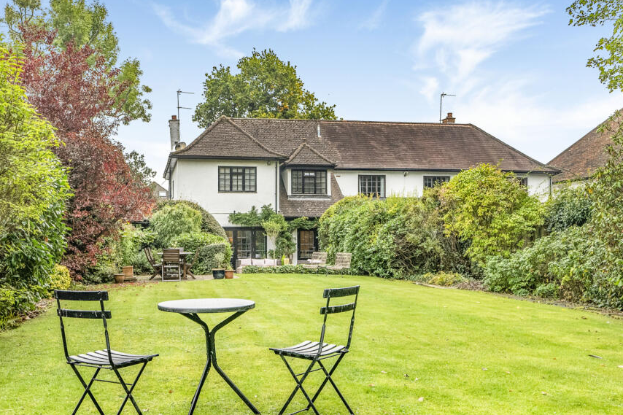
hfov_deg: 52.8
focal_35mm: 36
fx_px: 623
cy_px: 224
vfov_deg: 36.8
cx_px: 252
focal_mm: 30
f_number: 7.1
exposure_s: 1/200
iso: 800
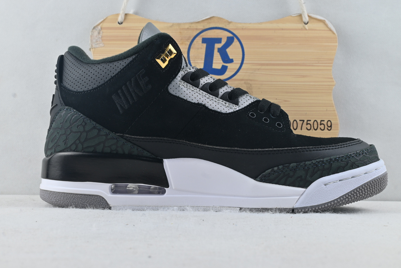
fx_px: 512
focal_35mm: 46
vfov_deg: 29.3
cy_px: 133
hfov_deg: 42.7
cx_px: 197
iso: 100
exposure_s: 1/15
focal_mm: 30
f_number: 10
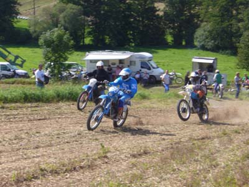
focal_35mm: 86
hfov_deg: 22.8
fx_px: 619
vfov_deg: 17.2
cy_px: 94
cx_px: 124
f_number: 9
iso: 100
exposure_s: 1/160
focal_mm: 14.3
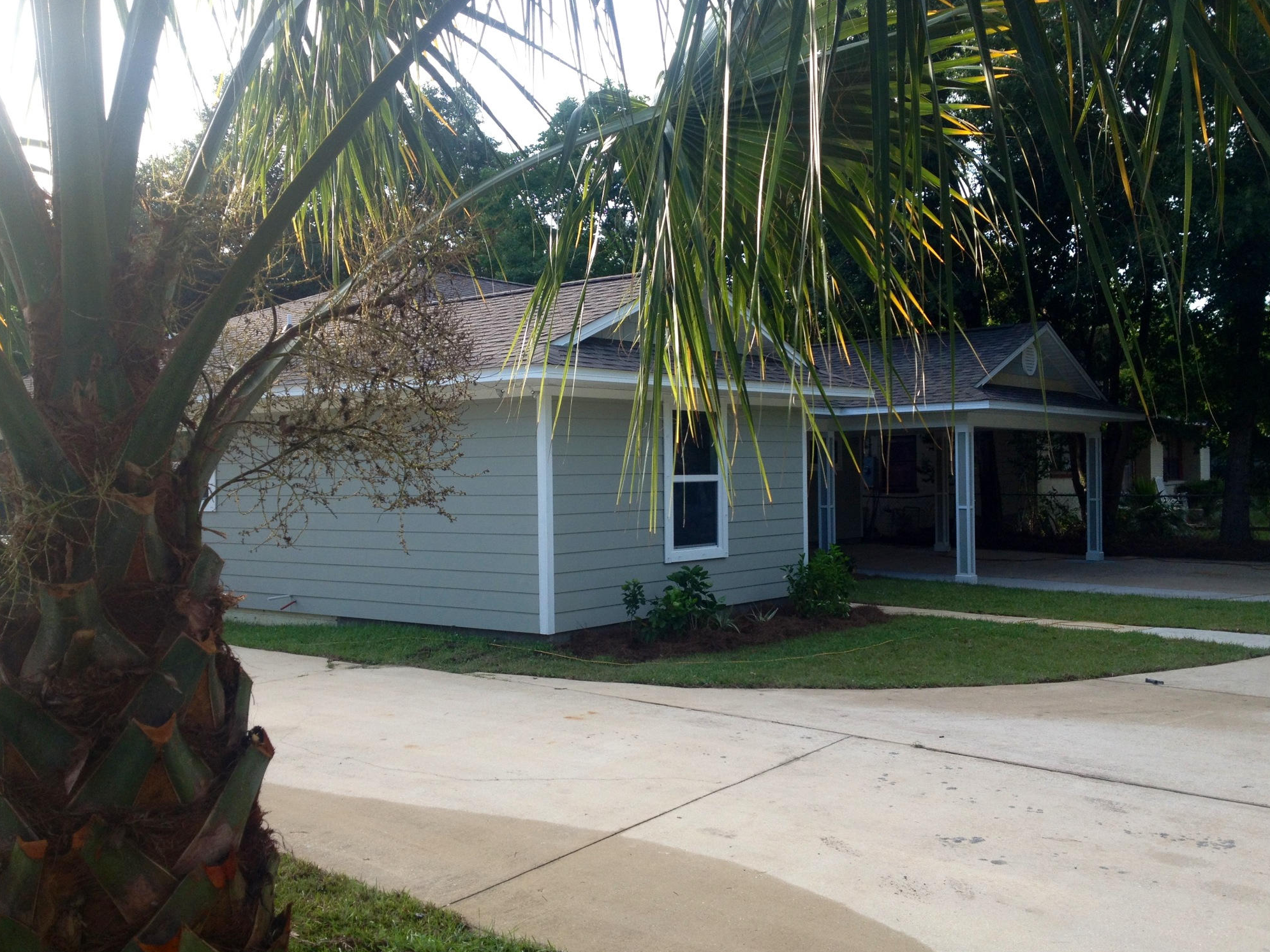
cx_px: 650
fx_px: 1321
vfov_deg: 39.7
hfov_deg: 51.4
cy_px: 471
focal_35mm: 36
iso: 50
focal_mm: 4.28
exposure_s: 1/325
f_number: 2.4
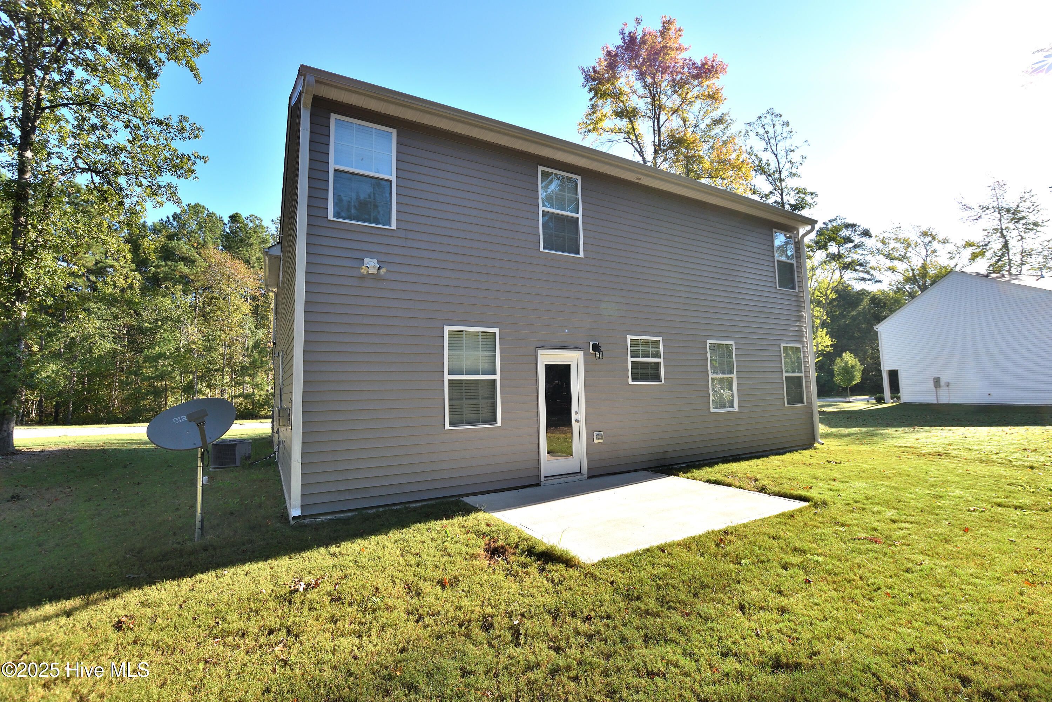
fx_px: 438
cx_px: 526
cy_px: 351
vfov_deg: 77.3
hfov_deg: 100.4
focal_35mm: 15
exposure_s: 1/250
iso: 200
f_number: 7.1
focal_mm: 10
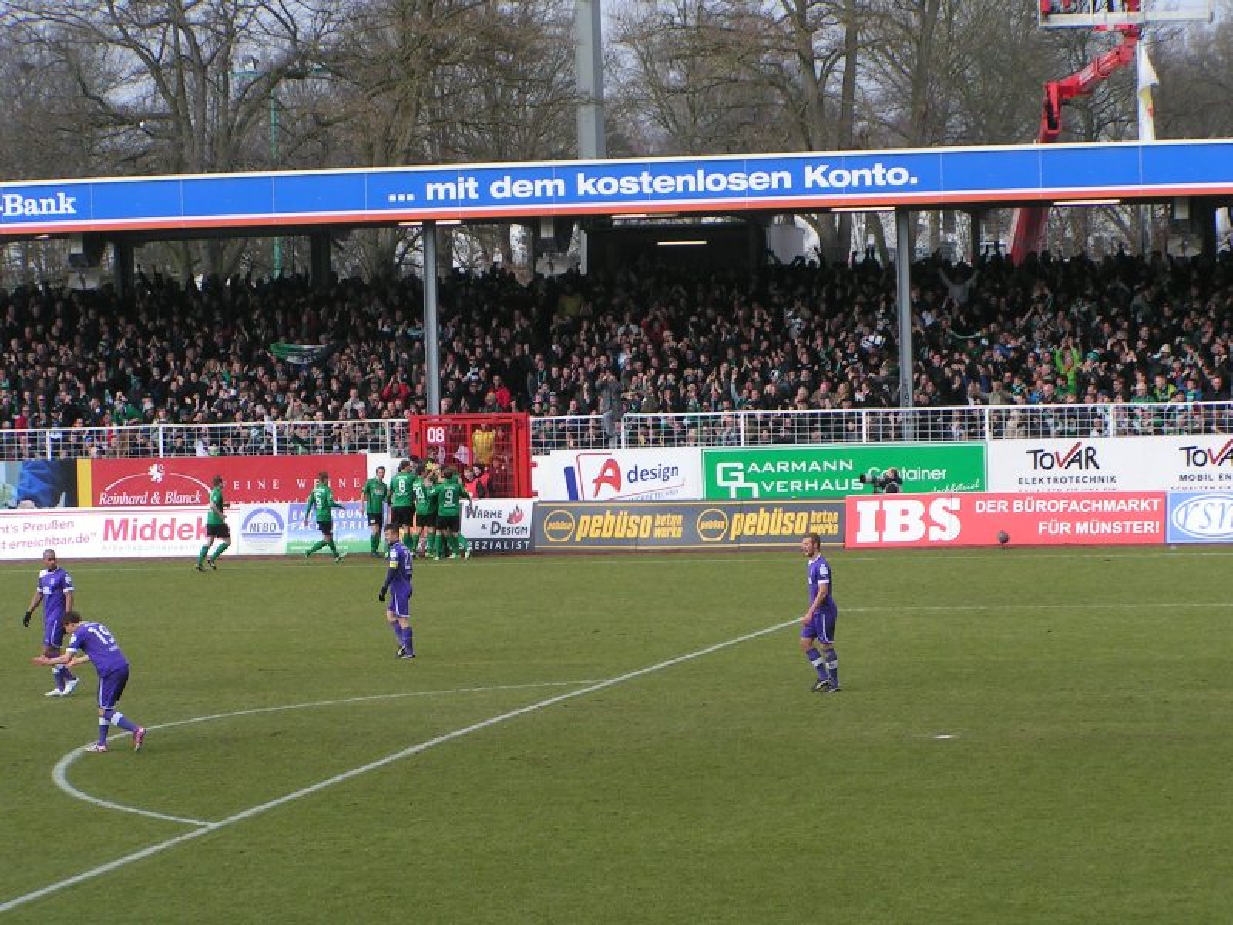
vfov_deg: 11.9
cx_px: 616
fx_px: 4452
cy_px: 462
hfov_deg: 15.8
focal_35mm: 125
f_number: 5
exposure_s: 1/320
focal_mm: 19.1
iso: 50
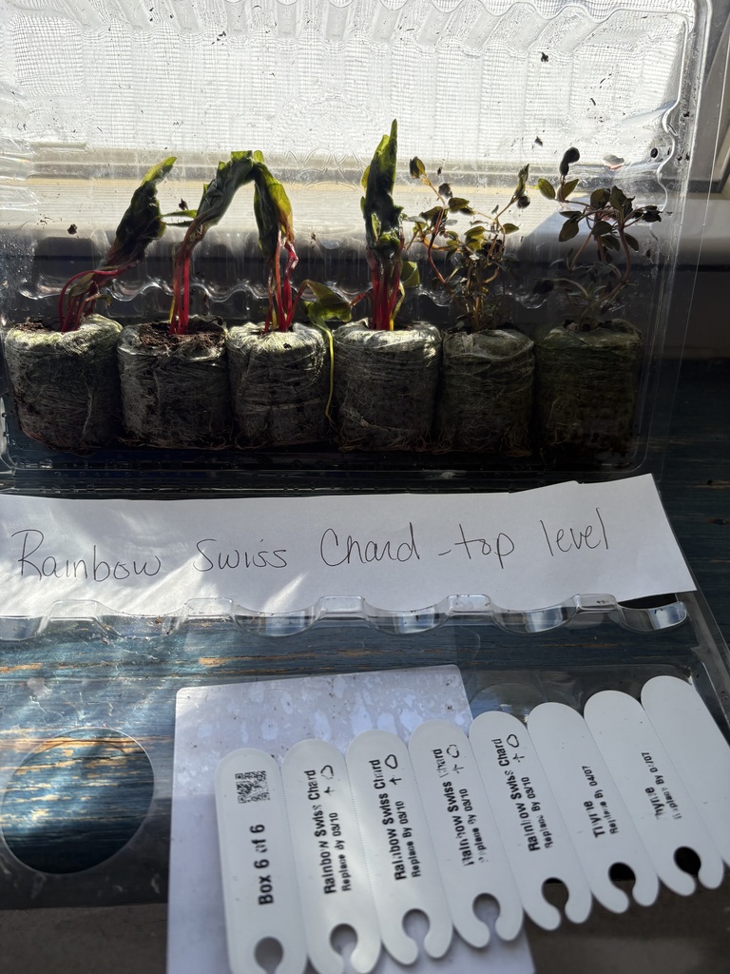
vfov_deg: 67.3
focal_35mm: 26
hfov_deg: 53.1
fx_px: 731
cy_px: 487
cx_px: 365
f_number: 1.6
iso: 50
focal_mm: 5.96
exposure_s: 1/1016
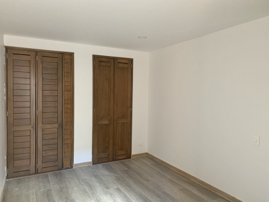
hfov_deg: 67.3
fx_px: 202
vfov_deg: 53.1
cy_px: 101
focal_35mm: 26
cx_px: 134
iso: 400
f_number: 1.8
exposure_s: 1/60
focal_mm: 4.25
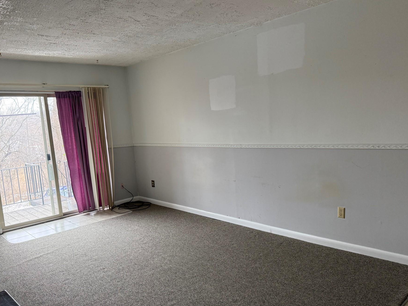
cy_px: 167
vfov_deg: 49.7
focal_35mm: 28
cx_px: 206
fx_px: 330
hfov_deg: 63.4
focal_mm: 6.76
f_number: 1.78
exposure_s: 1/158
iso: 200
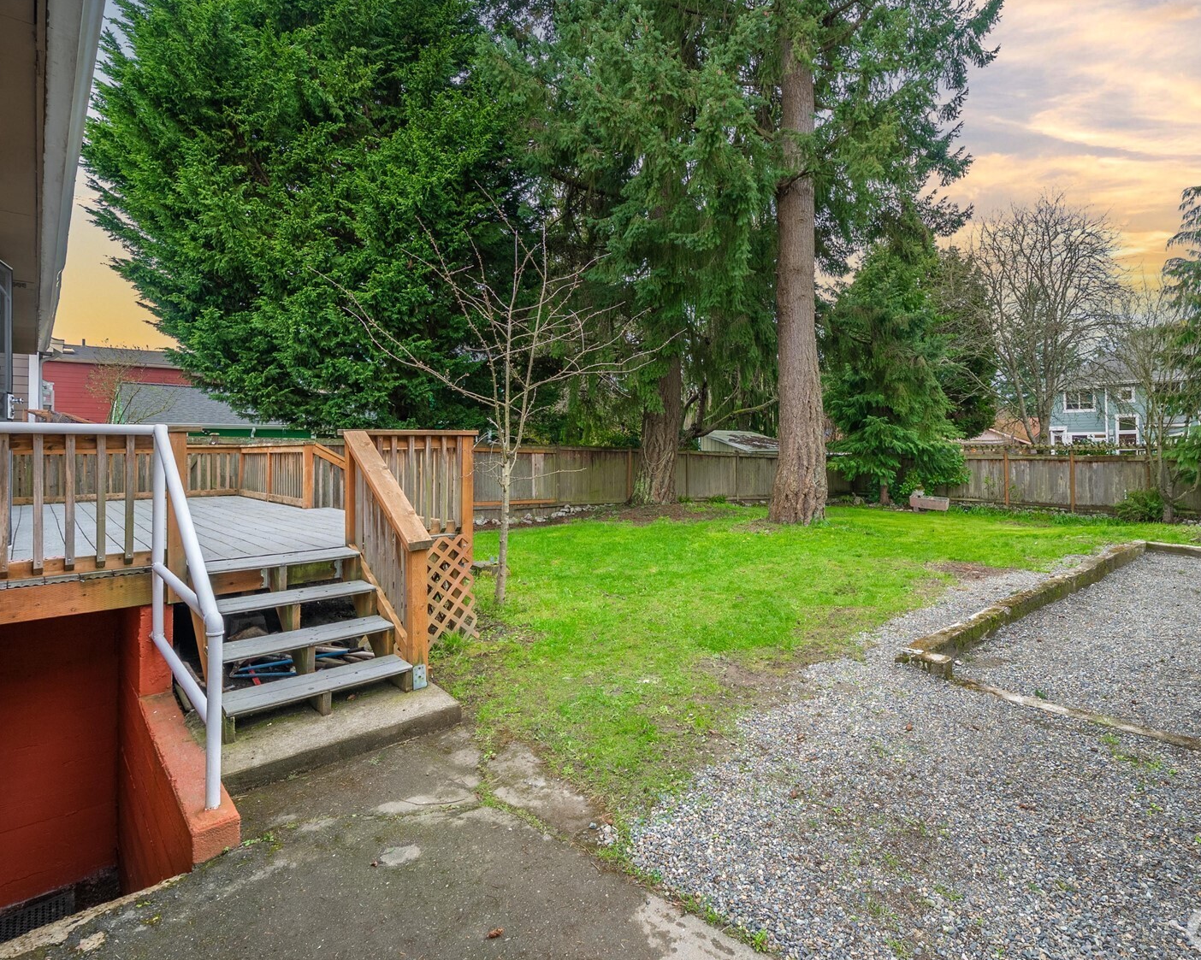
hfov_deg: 89.3
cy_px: 479
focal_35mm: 17
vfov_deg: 77.0
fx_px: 604
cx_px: 670
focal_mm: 15
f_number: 7.1
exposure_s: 1/30
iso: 200
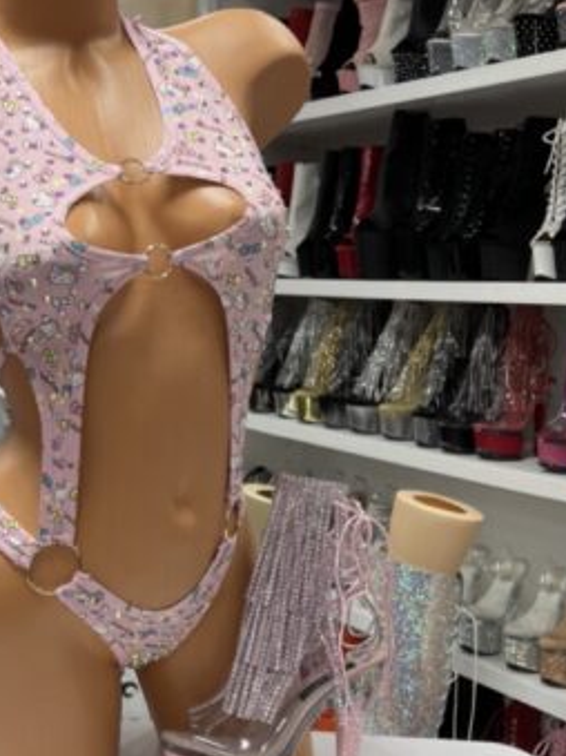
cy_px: 413
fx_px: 1003
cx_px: 163
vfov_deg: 41.2
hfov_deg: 31.1
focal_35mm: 46
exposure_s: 1/60
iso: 80
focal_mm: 5.7
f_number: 1.5
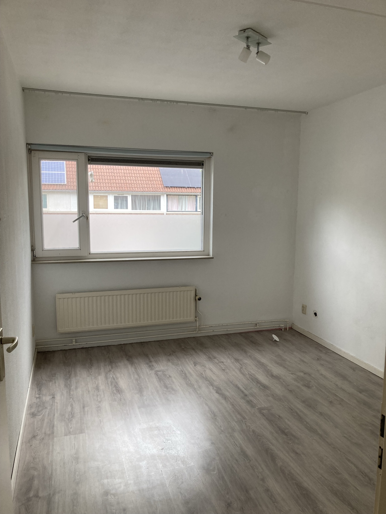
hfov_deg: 49.7
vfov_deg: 63.4
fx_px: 416
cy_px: 257
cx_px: 193
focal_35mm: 28
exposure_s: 1/121
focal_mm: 3.99
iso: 50
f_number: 1.8
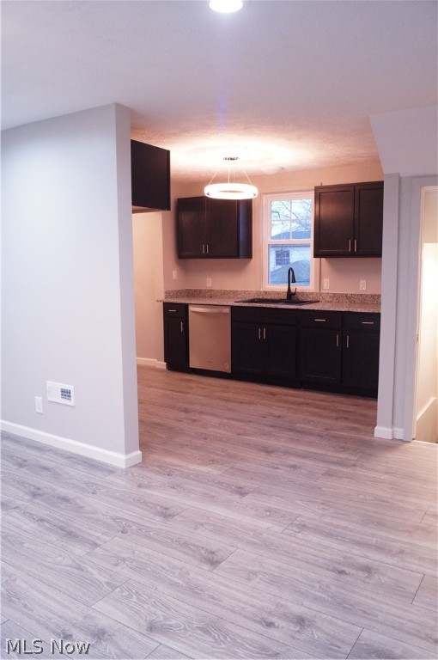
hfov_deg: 47.8
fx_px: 494
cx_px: 219
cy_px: 330
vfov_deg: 67.4
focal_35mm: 27
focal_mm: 18
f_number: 4
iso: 2000
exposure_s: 1/60
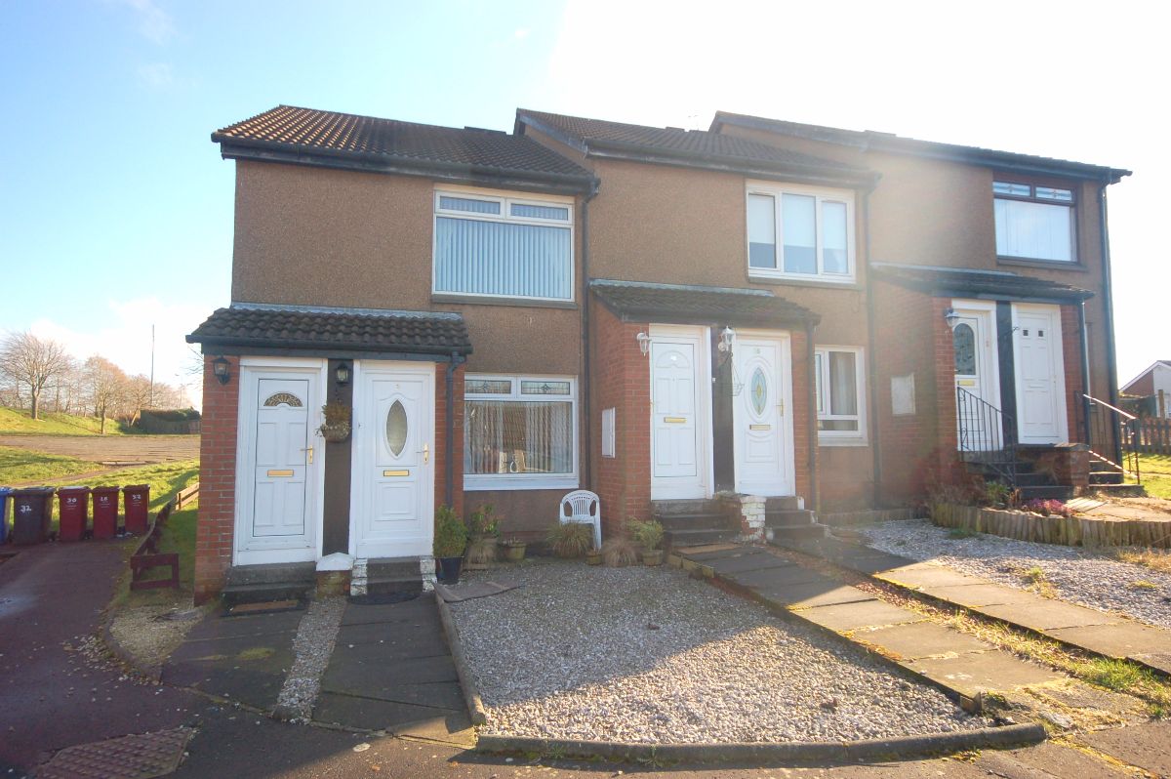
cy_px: 390
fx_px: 683
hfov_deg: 81.3
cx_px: 586
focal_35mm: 21
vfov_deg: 59.4
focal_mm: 14
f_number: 8
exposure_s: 1/250
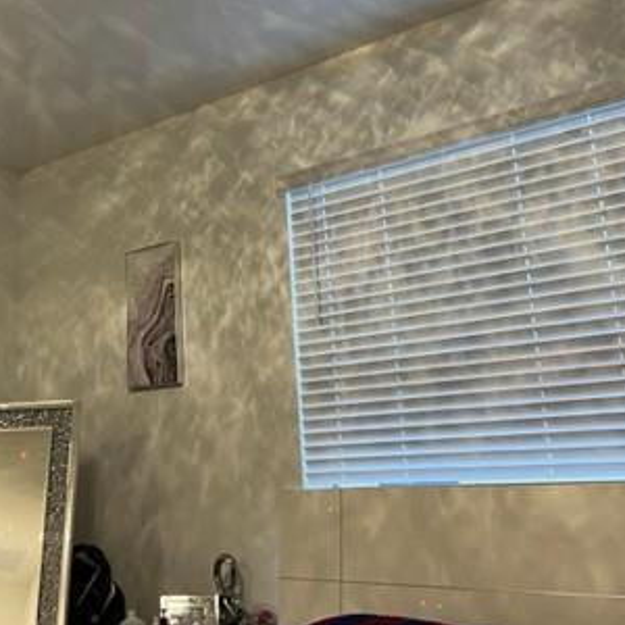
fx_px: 1001
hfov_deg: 34.0
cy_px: 231
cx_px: 158
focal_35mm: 49
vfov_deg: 34.5
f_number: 1.5
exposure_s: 1/60
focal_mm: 5.7
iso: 100
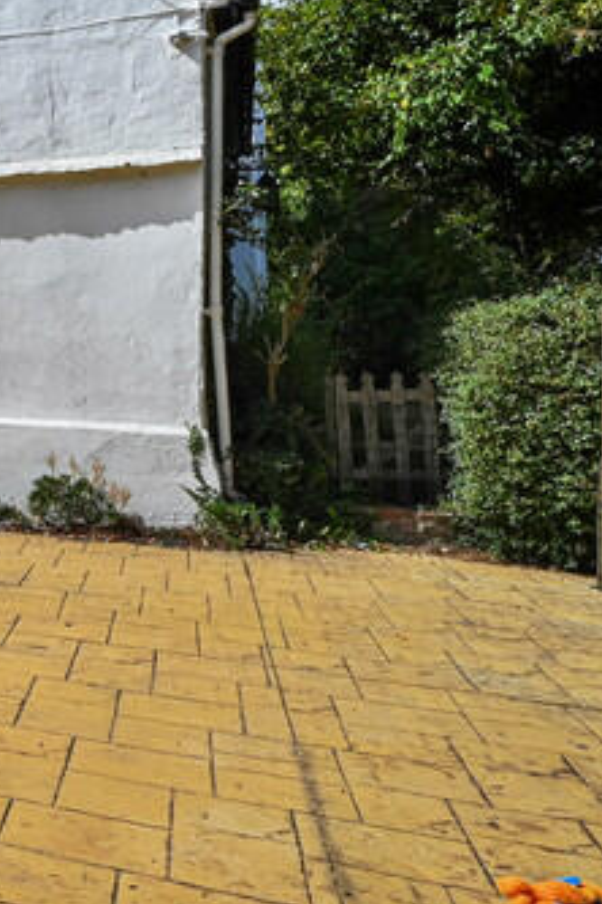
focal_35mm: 43
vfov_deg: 45.3
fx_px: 1078
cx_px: -521
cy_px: 376
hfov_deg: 20.4
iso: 400
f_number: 11
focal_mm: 14
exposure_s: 1/100
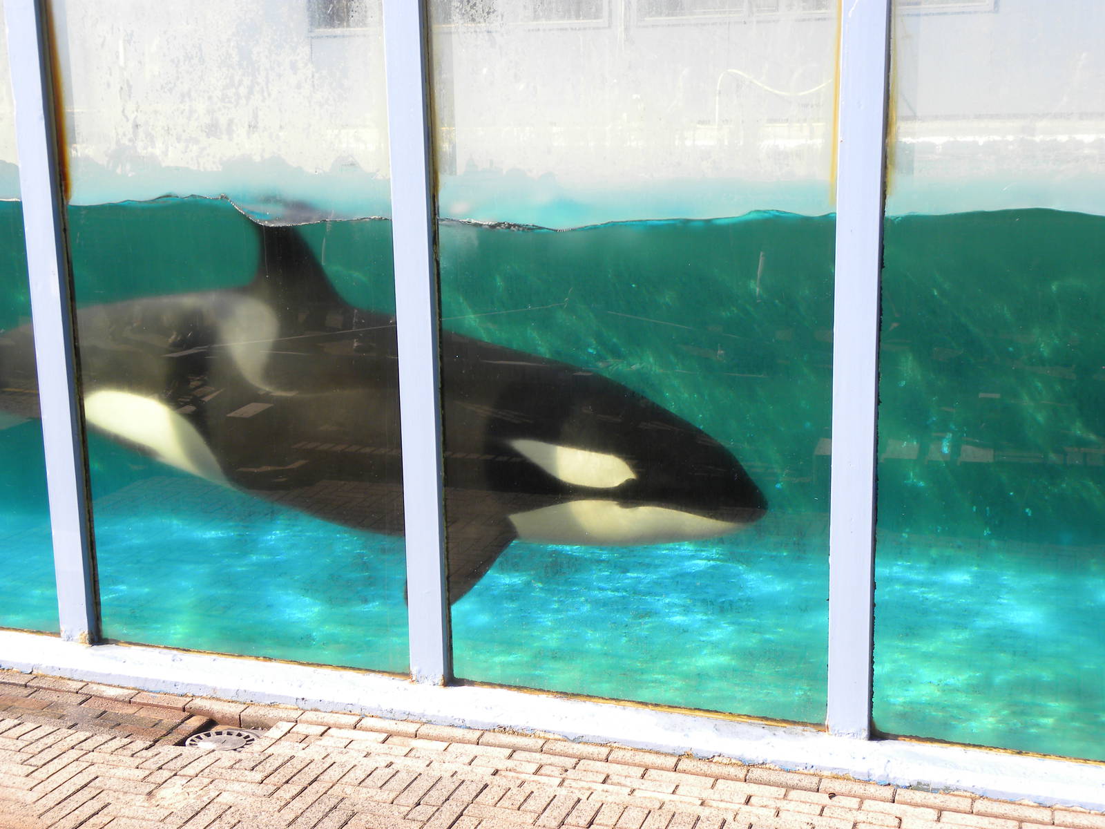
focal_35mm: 46
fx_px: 1468
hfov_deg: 41.2
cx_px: 552
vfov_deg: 31.5
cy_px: 414
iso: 64
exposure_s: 1/140
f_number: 4
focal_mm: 8.2
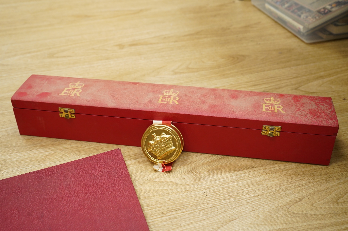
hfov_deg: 47.4
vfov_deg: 32.6
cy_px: 116
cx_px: 174
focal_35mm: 41
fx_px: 396
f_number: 5.6
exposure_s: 1/125
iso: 3200
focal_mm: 41
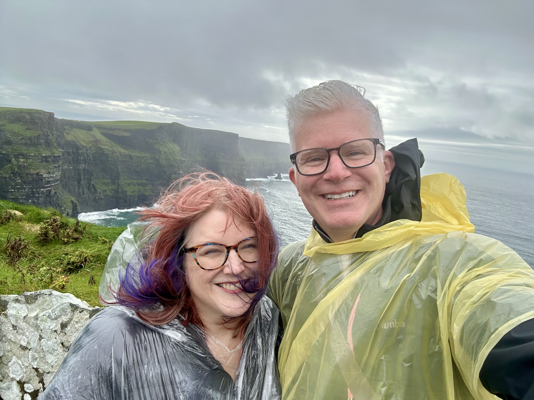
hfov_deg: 73.9
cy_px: 200
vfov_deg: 58.9
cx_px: 267
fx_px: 355
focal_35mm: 23
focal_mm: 2.69
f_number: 1.9
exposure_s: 1/557
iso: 25
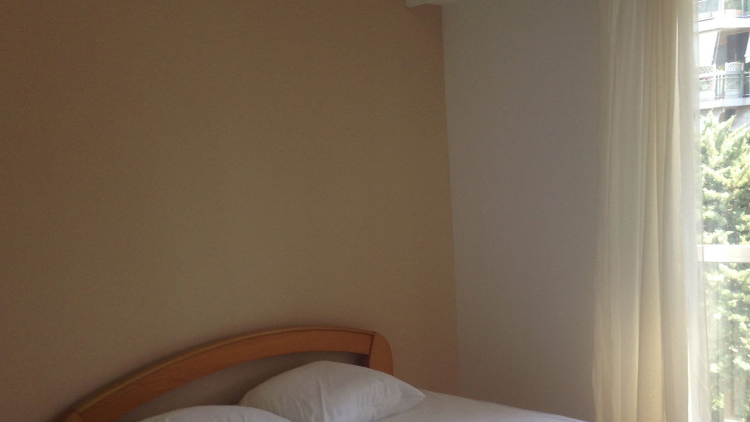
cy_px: 305
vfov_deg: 28.0
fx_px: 835
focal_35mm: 42
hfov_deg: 48.2
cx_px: 425
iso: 50
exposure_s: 1/120
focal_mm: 4.12
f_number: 2.4
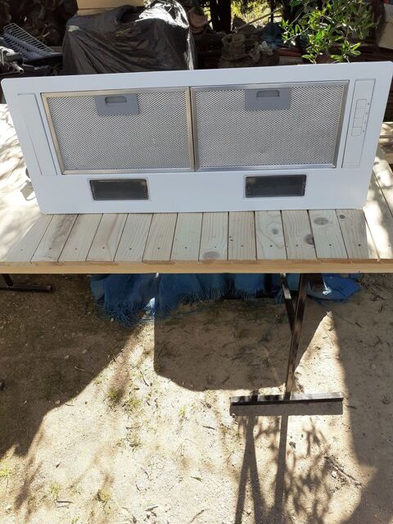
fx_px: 409
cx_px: 196
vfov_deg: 65.3
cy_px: 262
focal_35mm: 27
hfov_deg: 51.4
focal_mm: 3.6
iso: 40
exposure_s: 1/478
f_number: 1.9
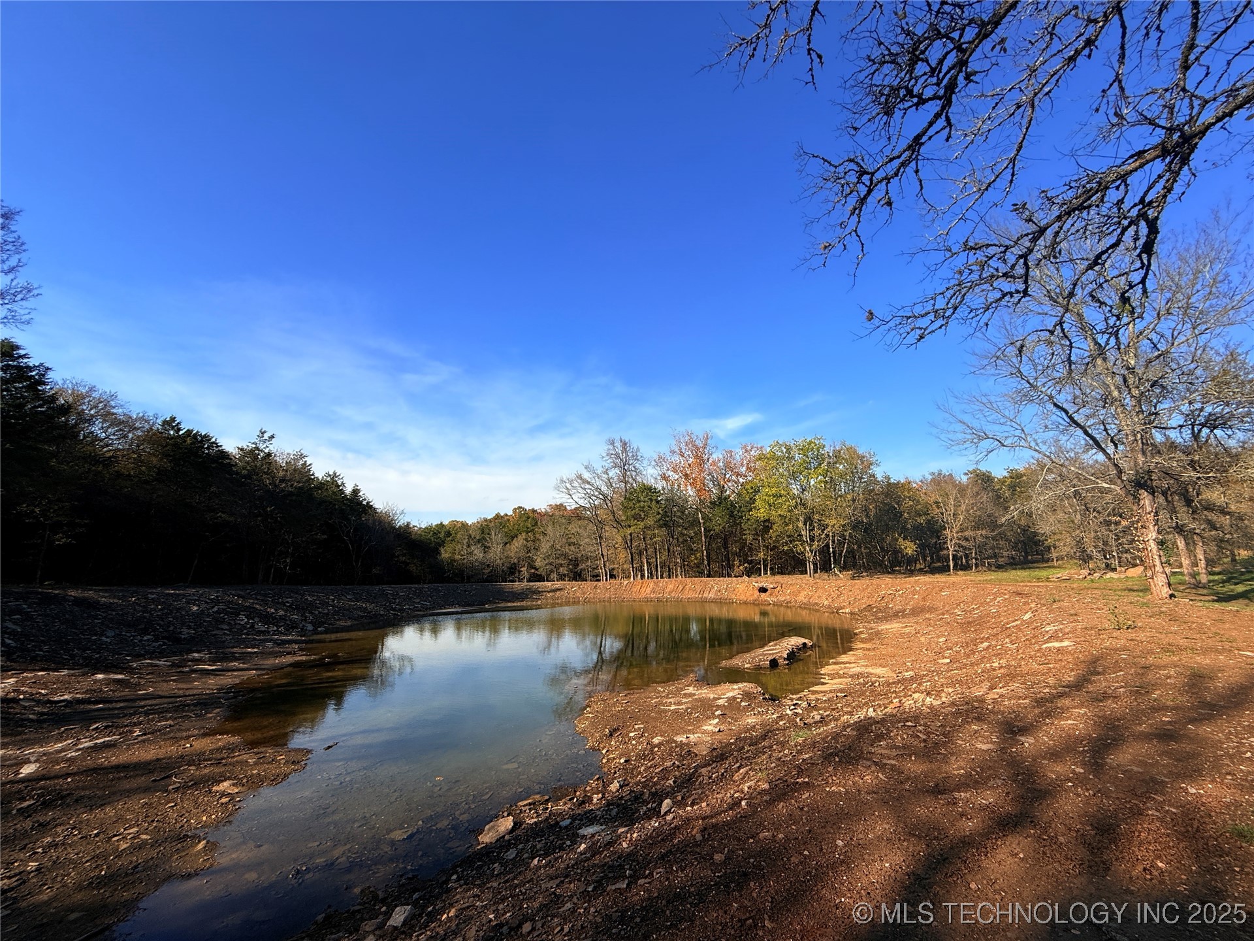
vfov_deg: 85.7
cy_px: 470
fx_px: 507
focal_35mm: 14
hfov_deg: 102.1
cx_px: 627
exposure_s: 1/1656
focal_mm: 2.22
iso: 50
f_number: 2.2
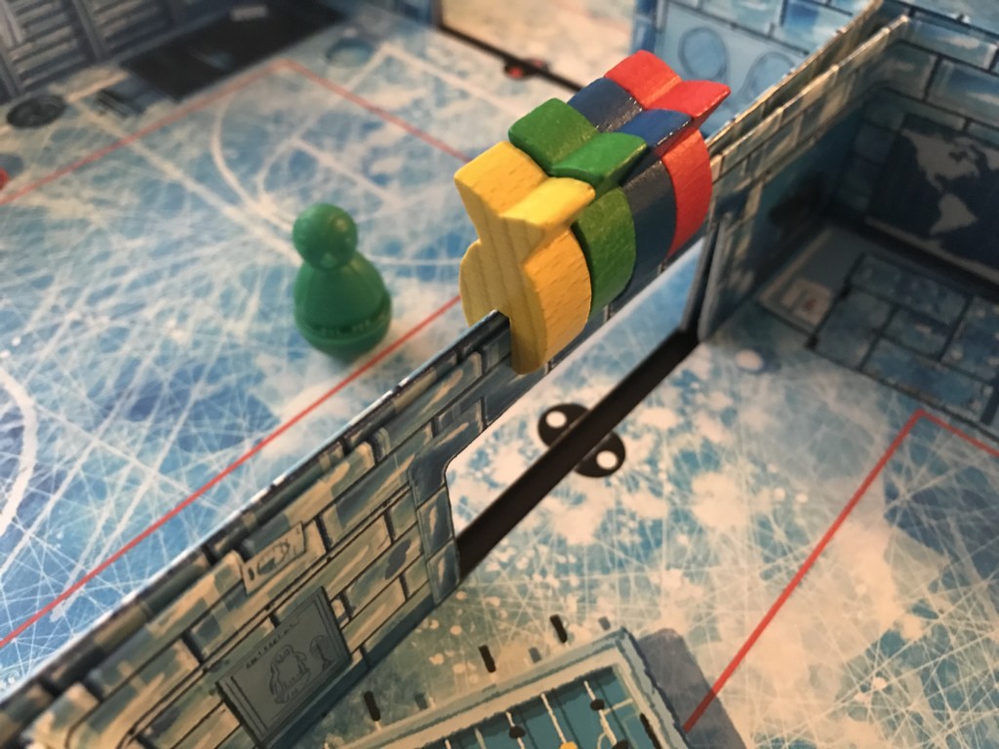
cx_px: 500
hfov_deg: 63.4
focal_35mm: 28
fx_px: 808
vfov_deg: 49.7
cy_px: 374
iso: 100
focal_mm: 3.99
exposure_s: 1/5
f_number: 1.8
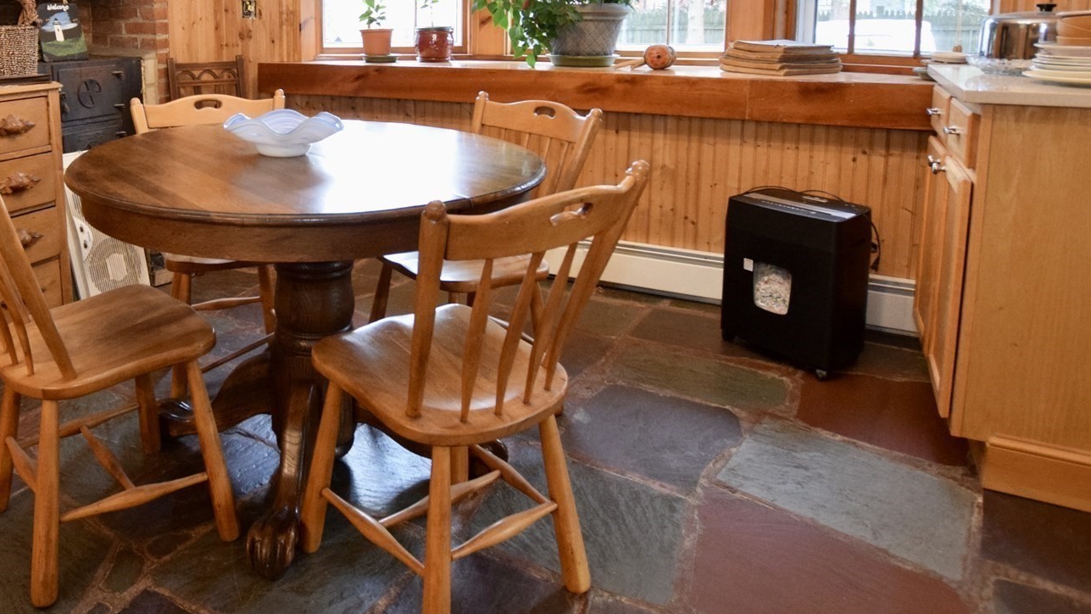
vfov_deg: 43.3
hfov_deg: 70.7
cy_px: 102
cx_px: 320
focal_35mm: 25
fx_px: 723
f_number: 3.5
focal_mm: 10
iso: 1600
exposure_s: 1/60
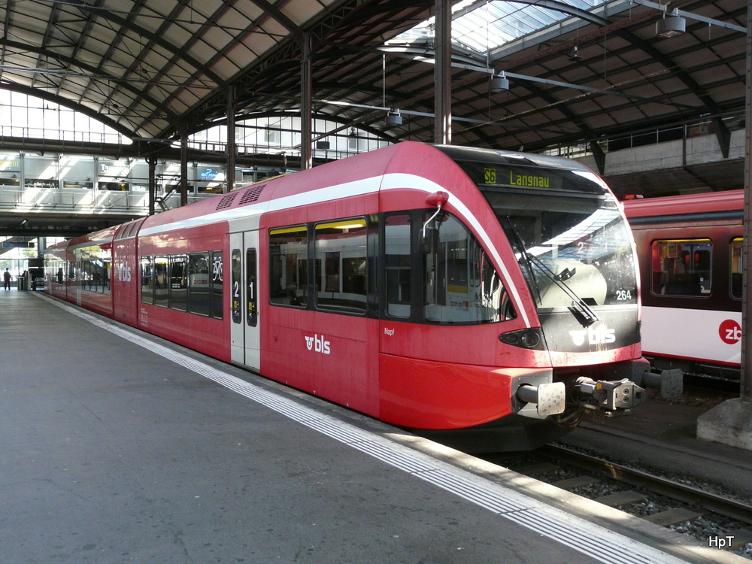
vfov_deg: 42.9
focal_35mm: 33
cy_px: 282
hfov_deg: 55.4
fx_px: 717
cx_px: 376
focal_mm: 5.4
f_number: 2.8
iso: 320
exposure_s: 1/160
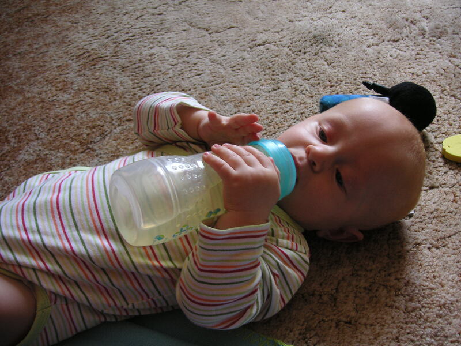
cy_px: 173
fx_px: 493
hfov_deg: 50.1
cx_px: 230
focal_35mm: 37
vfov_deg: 38.7
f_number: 2.8
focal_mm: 6.1
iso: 50
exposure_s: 1/45
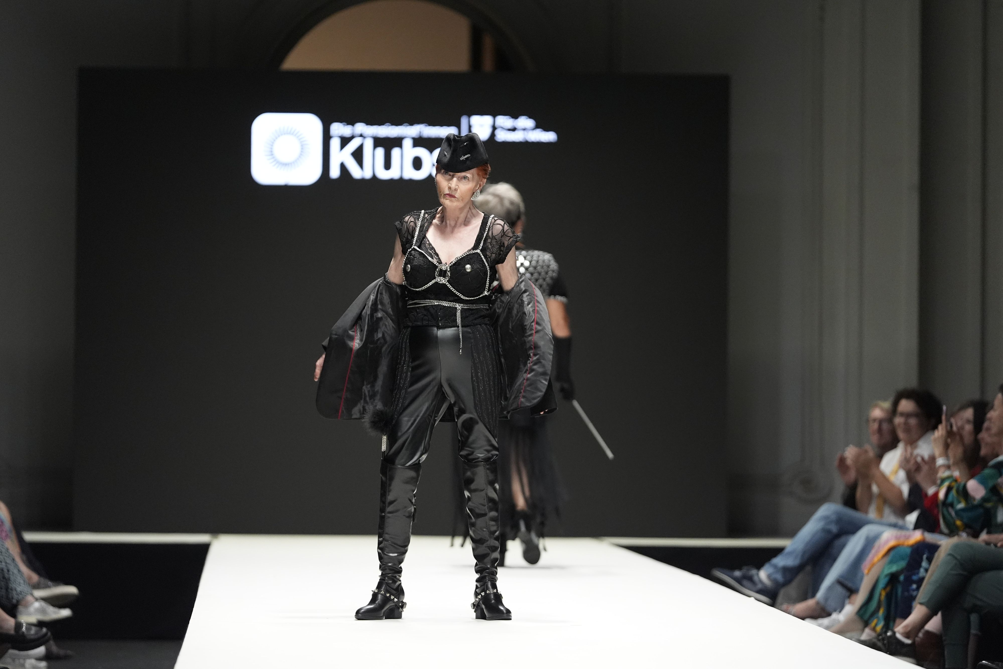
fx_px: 5572
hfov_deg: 10.3
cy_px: 334
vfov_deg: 6.9
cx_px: 502
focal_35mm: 200
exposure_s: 1/500
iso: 4000
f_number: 2.8
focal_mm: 200
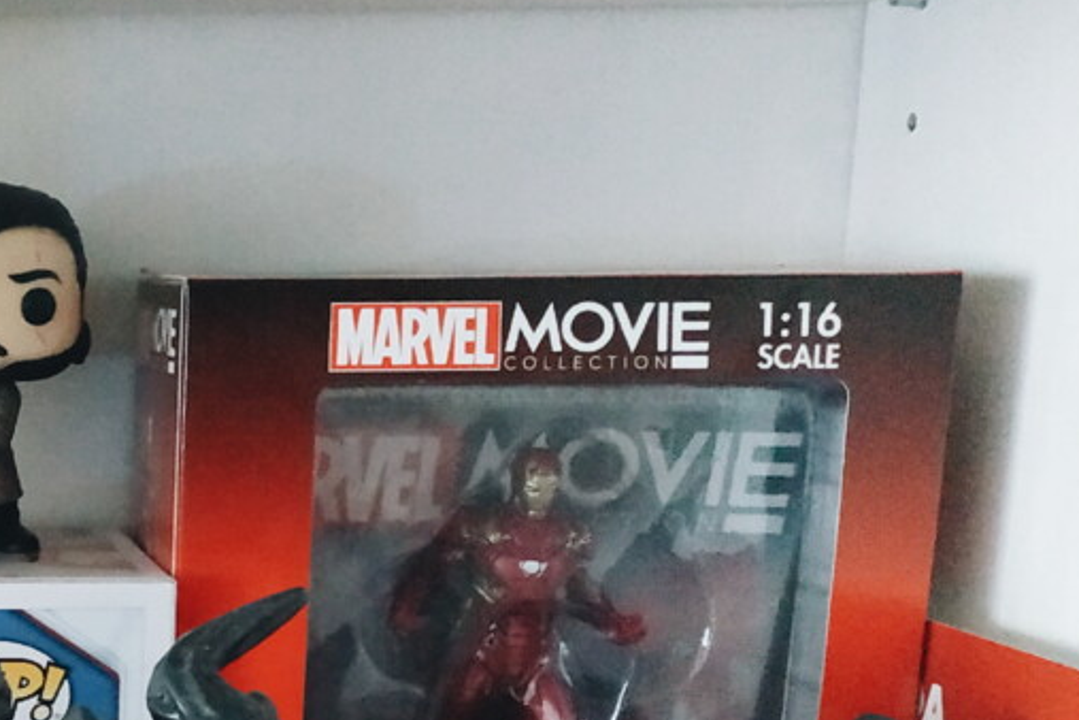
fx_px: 1888
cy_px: 718
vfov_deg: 20.9
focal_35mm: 63
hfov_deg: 28.2
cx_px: -183
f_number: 1.9
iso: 6400
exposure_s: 1/14
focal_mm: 3.94
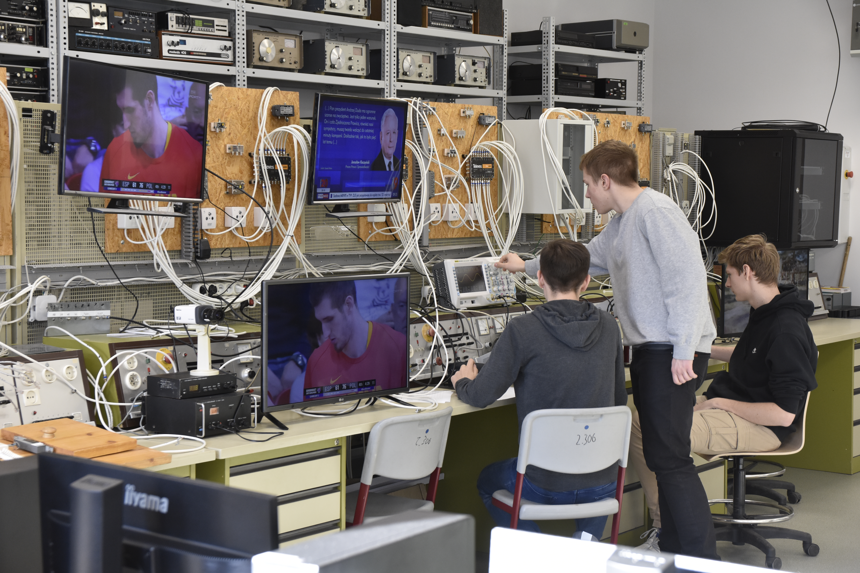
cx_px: 430
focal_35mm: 68
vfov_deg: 20.2
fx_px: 1612
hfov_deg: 29.9
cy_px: 286
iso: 800
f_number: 5
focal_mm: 45
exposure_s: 1/100
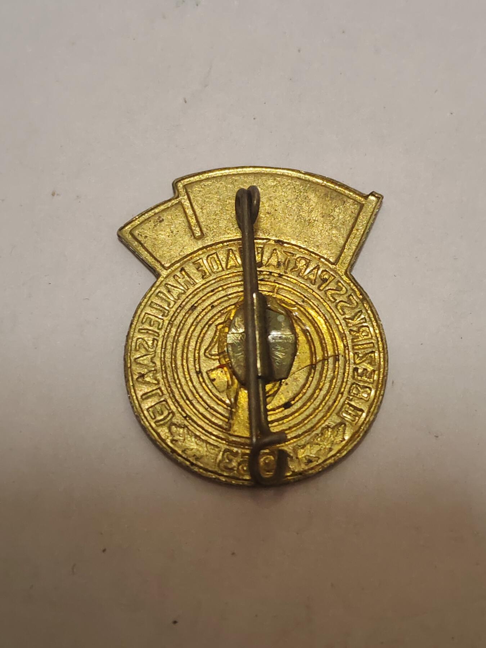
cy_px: 324
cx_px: 243
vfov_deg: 28.6
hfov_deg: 21.6
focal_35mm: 68
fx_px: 1273
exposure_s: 1/50
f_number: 1.95
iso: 500
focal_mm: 5.52
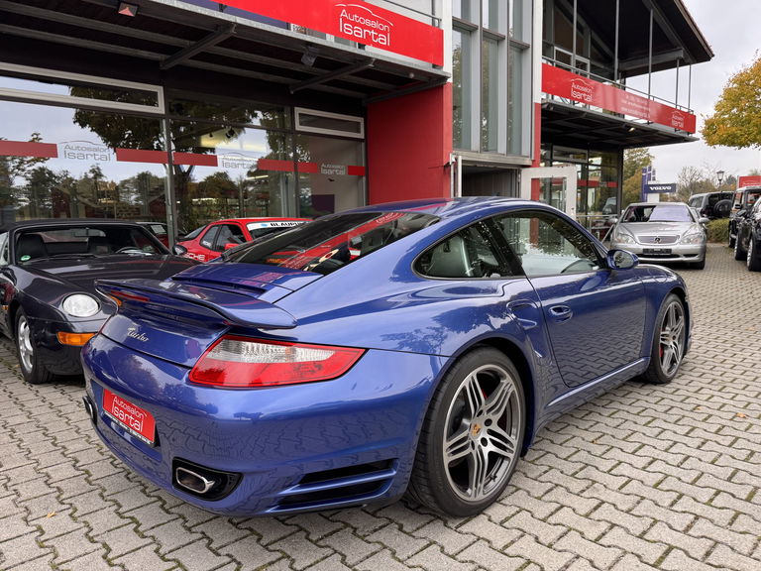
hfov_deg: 71.6
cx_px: 380
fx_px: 528
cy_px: 286
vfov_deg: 56.8
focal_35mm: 24
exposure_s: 1/121
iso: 80
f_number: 1.78
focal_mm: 6.76
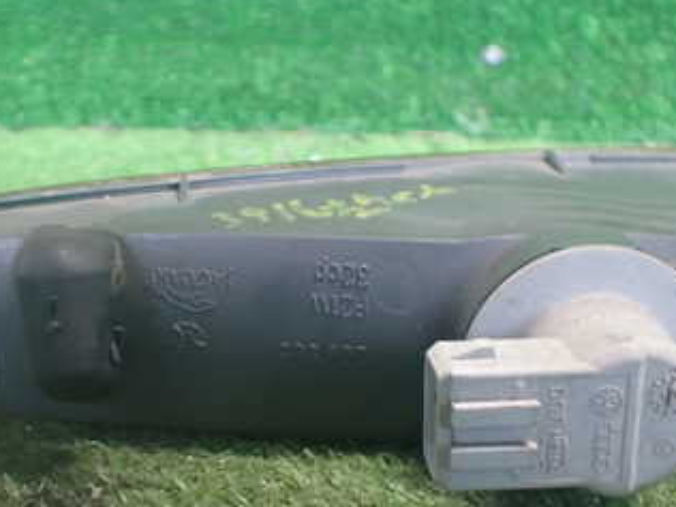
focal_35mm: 57
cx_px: 289
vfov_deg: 25.6
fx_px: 1113
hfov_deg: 33.7
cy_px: 304
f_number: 2.3
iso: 800
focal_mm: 5.4
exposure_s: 1/40
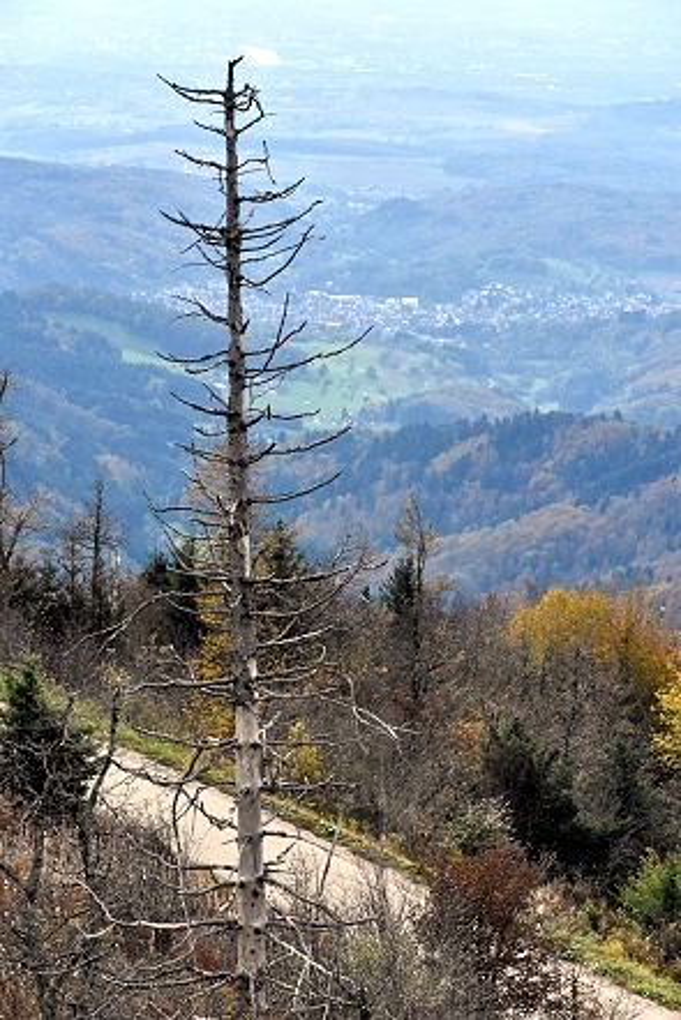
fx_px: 3827
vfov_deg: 15.2
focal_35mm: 135
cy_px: 510
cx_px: 340
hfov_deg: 10.2
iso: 5600
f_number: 10
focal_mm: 90
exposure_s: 1/8000
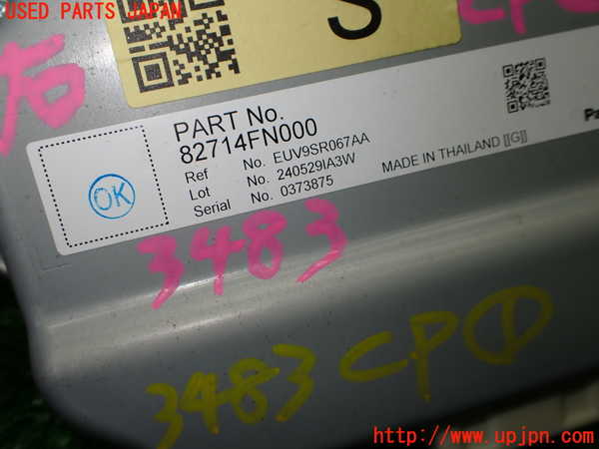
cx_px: 300
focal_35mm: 30
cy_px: 224
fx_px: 519
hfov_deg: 60.0
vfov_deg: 46.8
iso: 100
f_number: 3.2
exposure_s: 1/125
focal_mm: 5.4
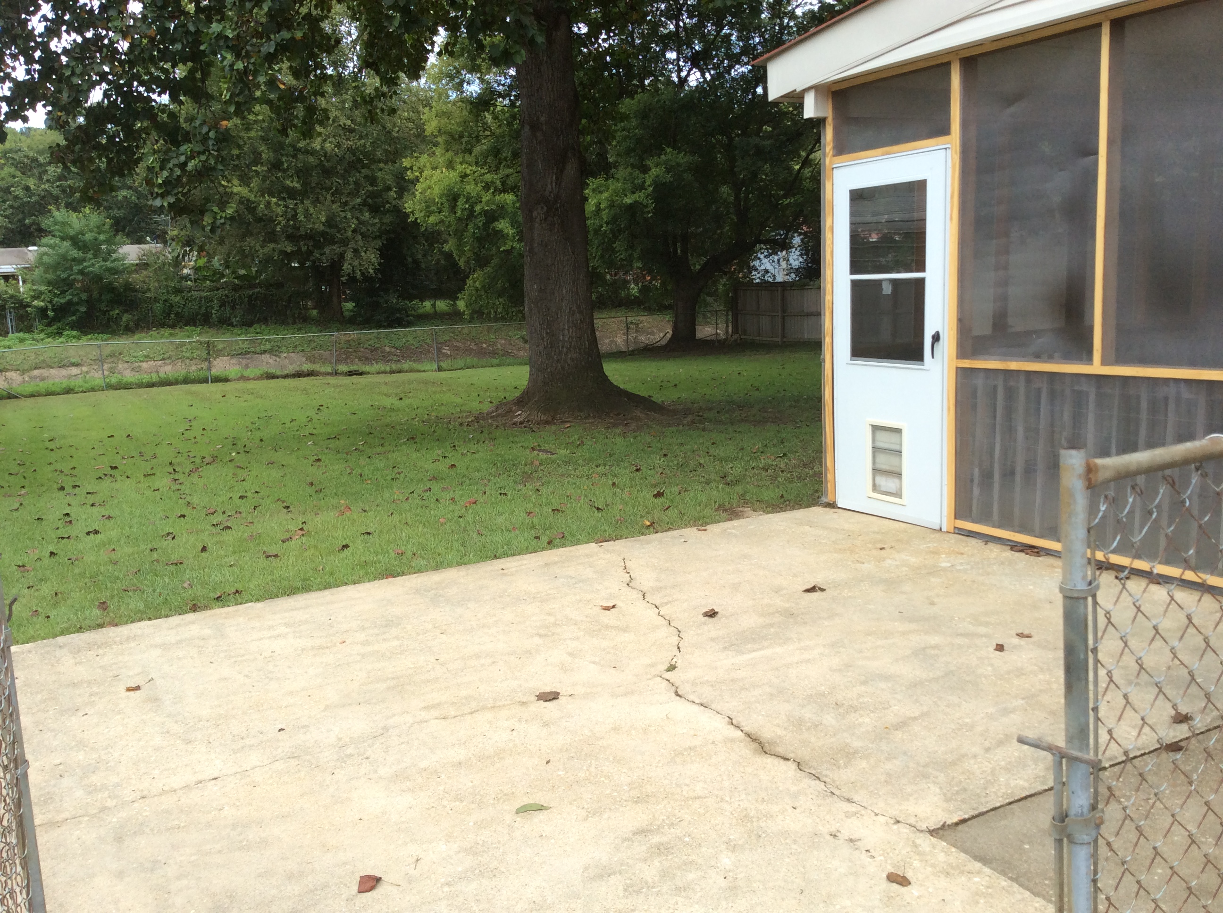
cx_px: 612
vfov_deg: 44.1
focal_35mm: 32
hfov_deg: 56.9
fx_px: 1129
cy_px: 456
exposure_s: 1/312
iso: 32
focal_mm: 3.3
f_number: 2.4
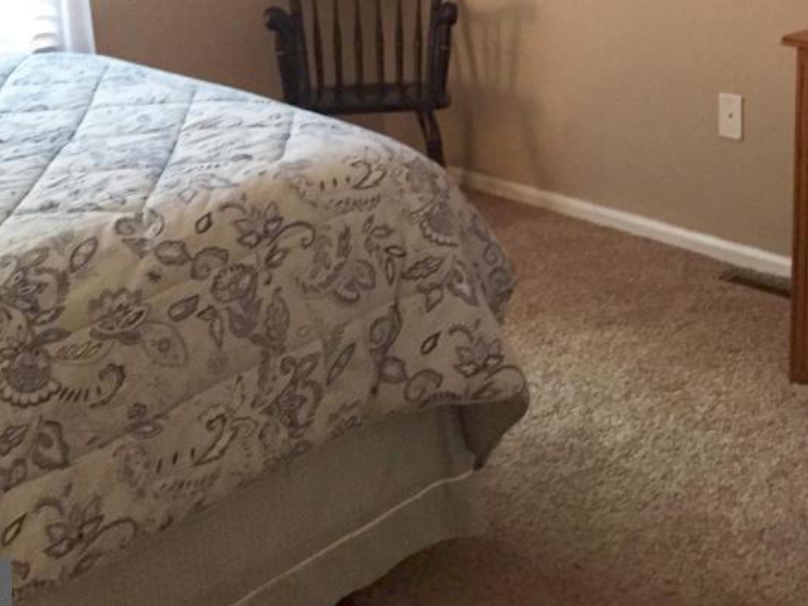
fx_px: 1284
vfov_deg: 25.6
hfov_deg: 34.3
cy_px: 45
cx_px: 591
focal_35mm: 55
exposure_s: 1/20
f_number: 2.2
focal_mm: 4.15
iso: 250
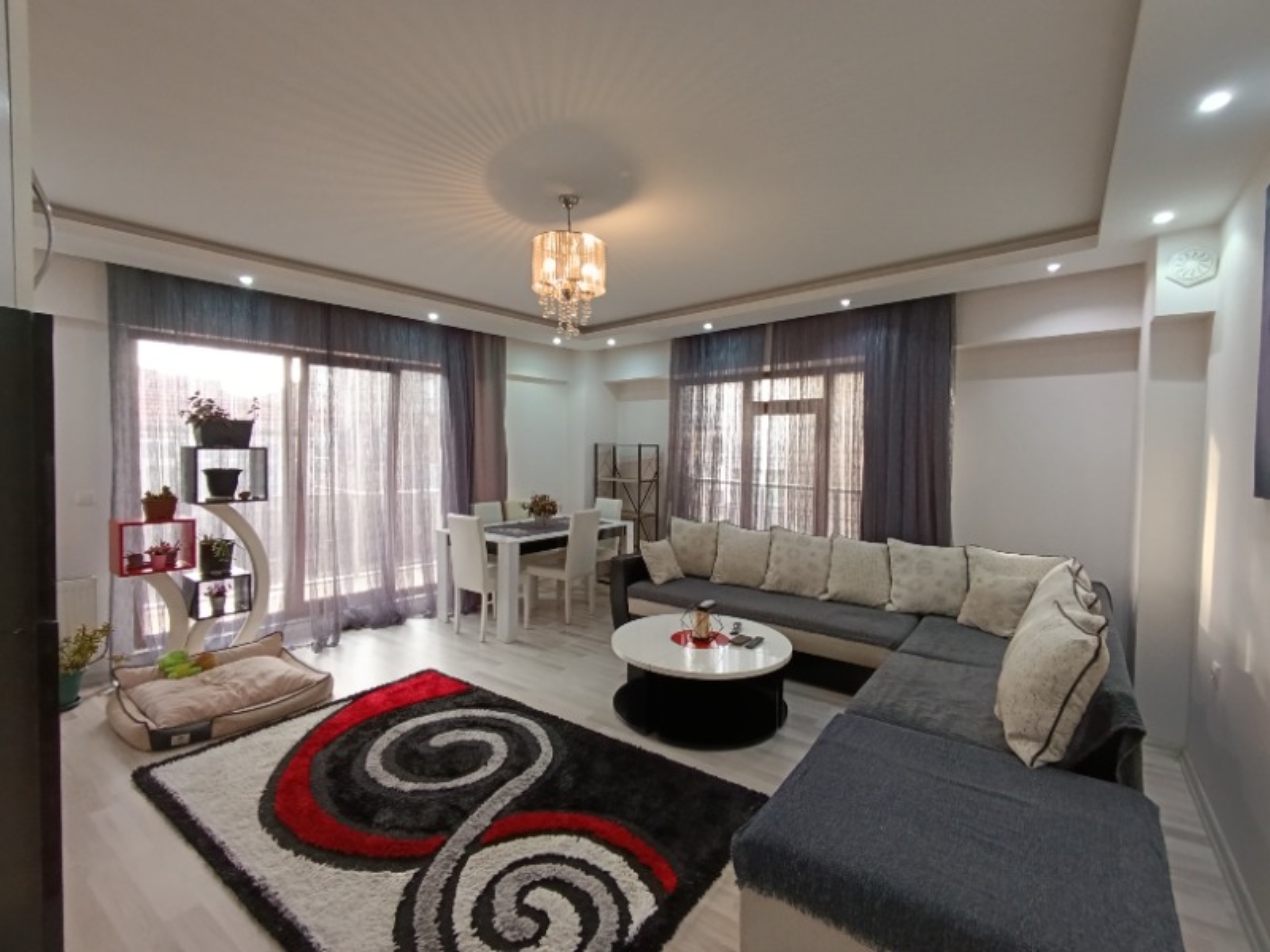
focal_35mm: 16
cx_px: 635
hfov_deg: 94.5
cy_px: 476
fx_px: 587
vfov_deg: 78.1
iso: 250
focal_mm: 1.65
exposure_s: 1/50
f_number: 2.2
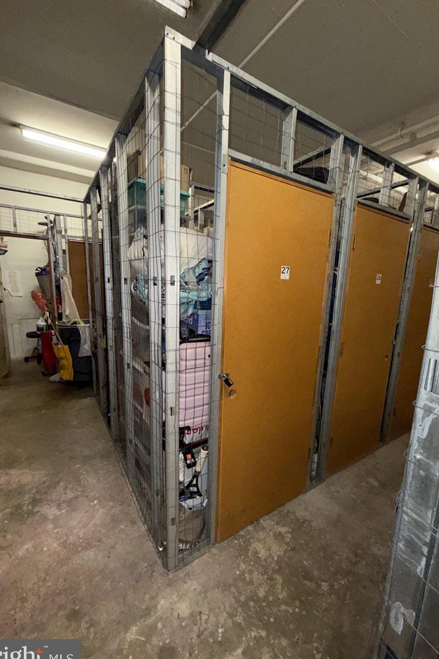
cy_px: 335
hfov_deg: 77.3
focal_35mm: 15
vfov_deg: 100.4
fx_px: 274
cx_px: 225
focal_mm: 2.22
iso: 250
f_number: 2.2
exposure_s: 1/60
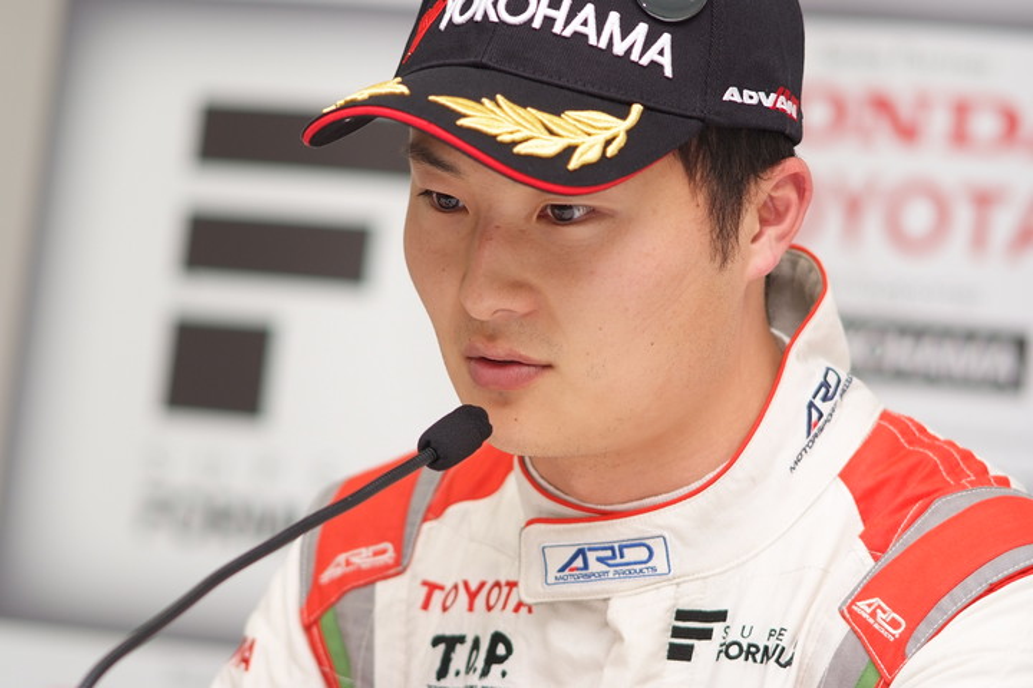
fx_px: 7747
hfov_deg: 7.6
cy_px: 344
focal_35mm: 270
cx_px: 516
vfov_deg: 5.1
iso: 400
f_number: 2.8
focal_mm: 180
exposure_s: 1/250
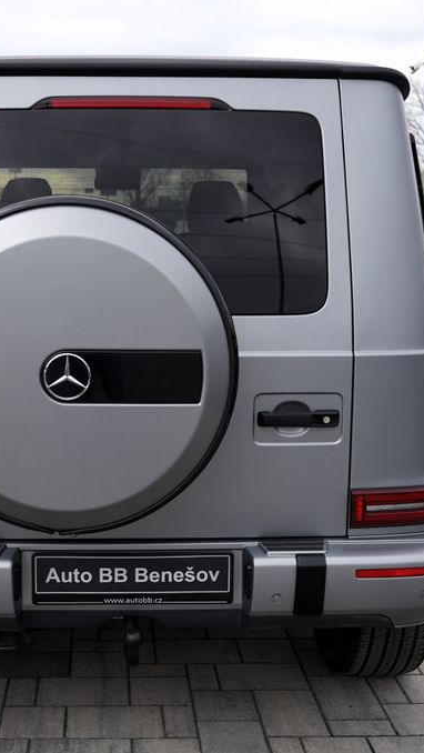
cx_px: 130
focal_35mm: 49
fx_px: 978
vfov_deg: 42.1
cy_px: 375
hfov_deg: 24.3
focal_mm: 31
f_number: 5.6
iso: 100
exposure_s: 1/160
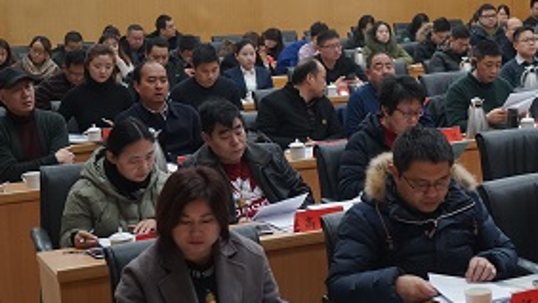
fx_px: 1113
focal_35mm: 78
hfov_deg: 26.4
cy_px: 150
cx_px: 464
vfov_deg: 15.5
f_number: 4
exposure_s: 1/160
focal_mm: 42
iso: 1000
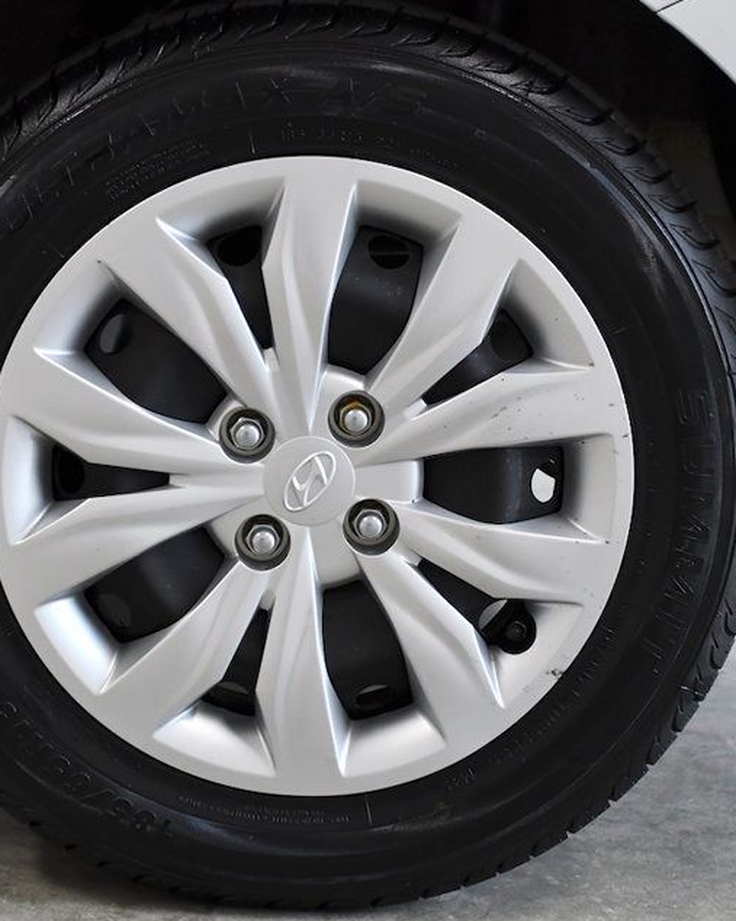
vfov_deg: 21.0
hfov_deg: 16.9
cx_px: 316
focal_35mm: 91
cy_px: 470
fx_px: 2478
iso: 1250
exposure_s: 1/1600
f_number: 3.5
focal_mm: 40
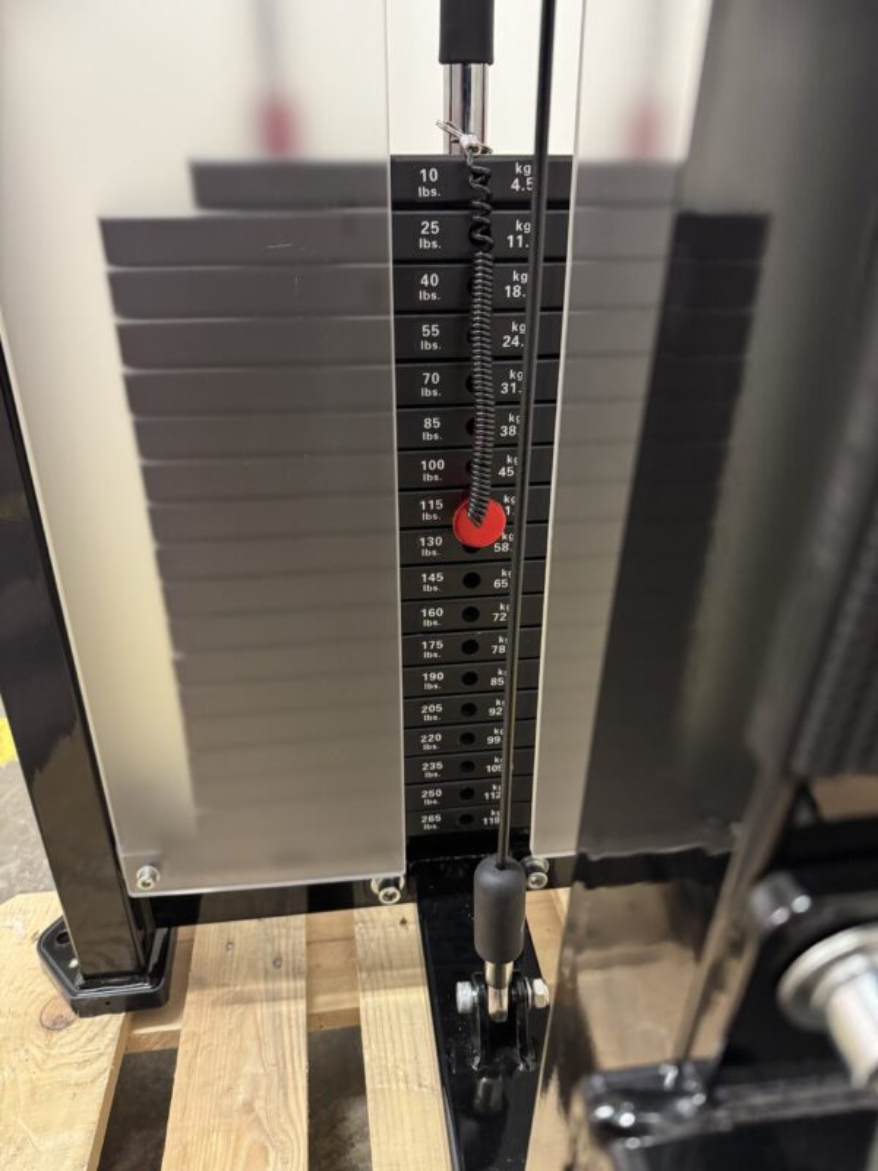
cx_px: 439
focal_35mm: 24
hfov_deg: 56.8
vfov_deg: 71.6
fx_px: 812
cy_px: 586
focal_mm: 6.76
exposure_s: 1/33
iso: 800
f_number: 1.78
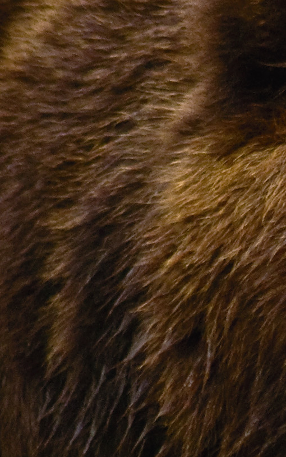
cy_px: 350
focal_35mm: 1454
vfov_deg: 1.4
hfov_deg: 0.9
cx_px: 588
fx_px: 18117
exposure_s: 1/125
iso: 400
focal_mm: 200
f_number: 5
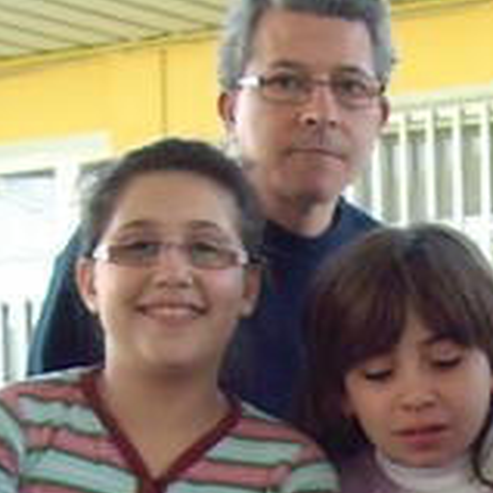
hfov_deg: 7.9
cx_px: 738
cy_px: 815
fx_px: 3480
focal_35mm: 216
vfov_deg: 7.9
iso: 100
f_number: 2.7
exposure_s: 1/125
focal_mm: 6.2
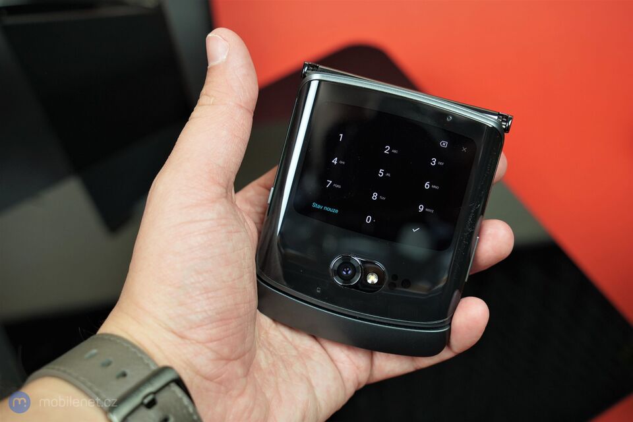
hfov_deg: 41.1
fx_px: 844
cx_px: 316
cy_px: 211
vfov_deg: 28.1
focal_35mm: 48
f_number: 5.6
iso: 1250
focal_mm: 48
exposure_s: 1/200
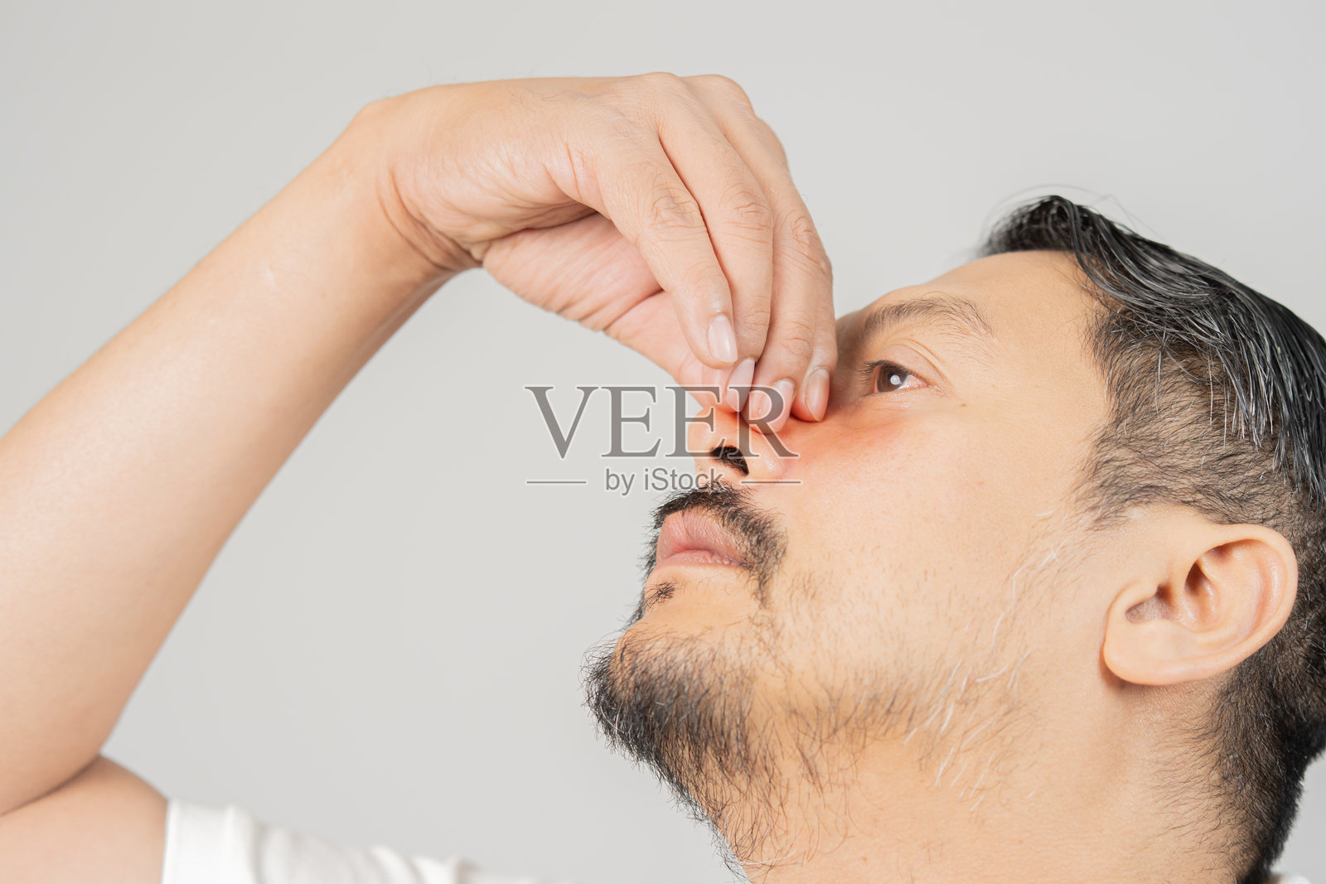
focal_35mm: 68
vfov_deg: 20.2
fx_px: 2486
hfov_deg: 29.9
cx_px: 663
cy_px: 442
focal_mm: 45
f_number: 2.5
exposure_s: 1/160
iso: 320
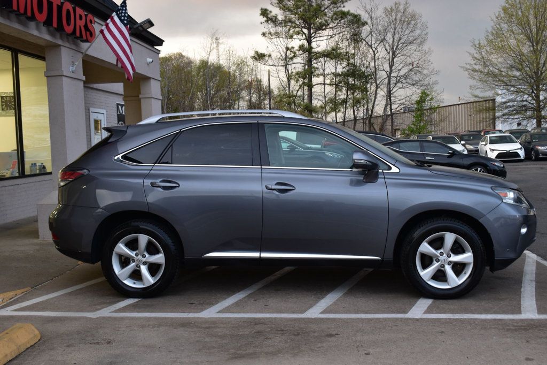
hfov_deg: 46.4
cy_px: 182
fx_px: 638
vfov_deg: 31.9
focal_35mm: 42
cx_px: 274
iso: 400
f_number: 7.1
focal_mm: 28
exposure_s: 1/25
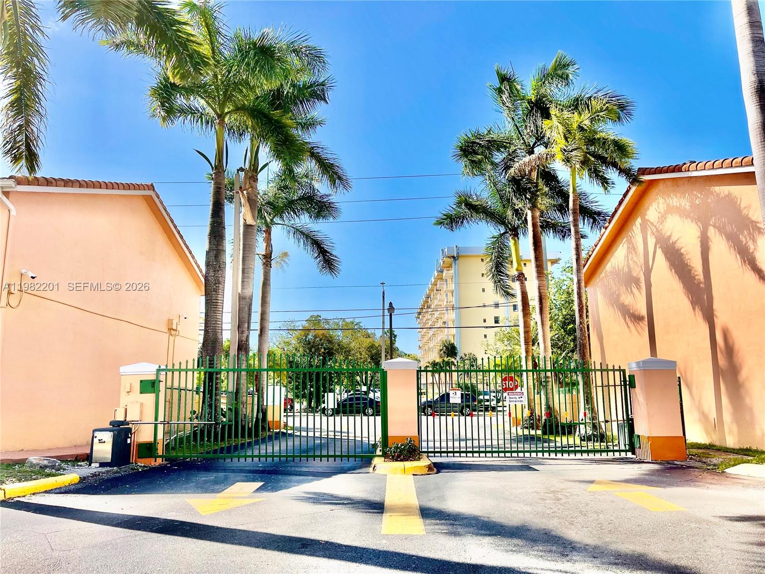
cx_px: 382
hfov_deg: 67.3
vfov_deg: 53.1
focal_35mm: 26
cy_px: 287
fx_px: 575
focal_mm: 5.1
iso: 32
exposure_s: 1/3165
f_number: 1.6
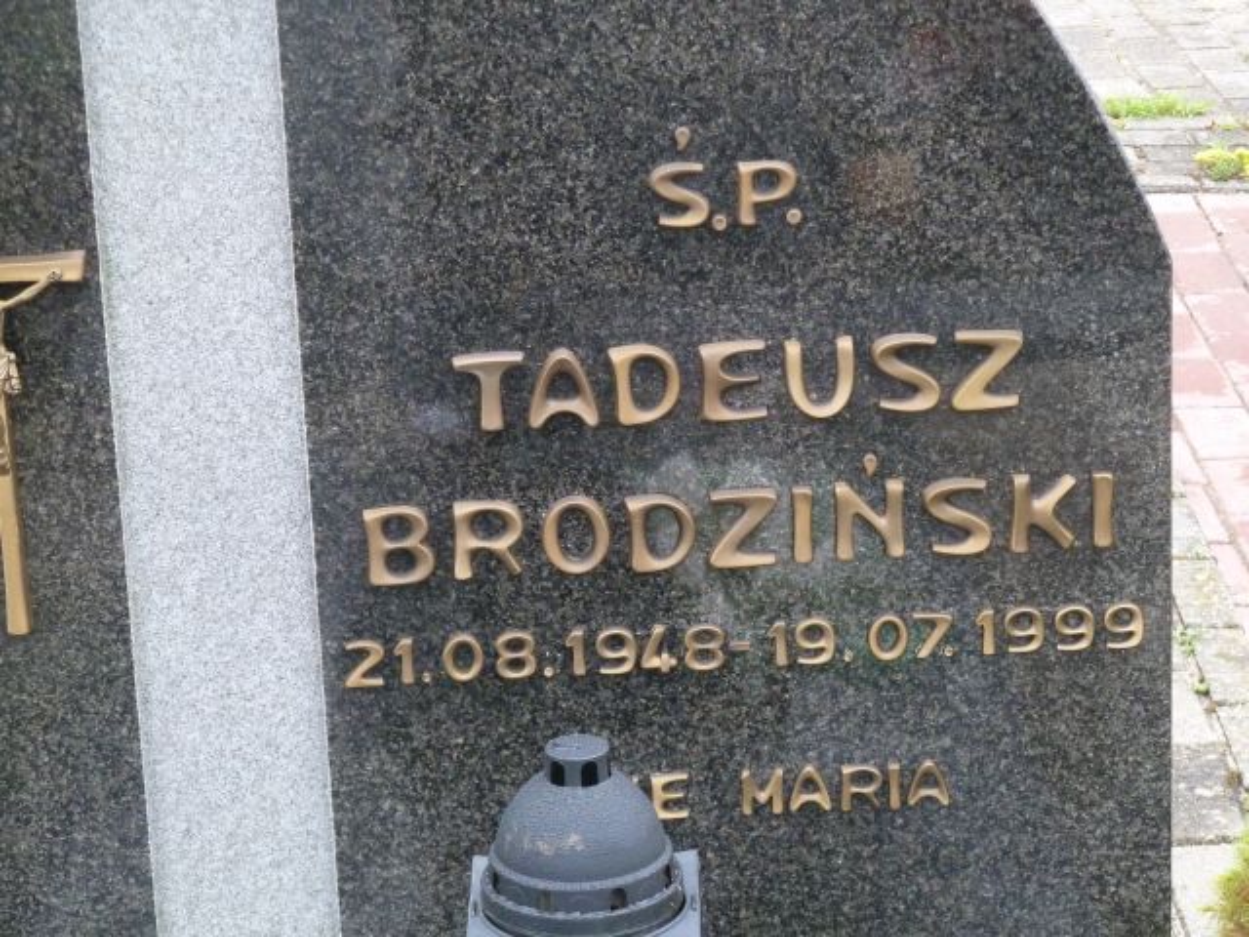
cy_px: 468
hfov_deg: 17.7
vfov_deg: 13.3
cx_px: 624
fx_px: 4005
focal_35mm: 111
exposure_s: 1/80
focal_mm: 18.2
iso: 400
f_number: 4.4
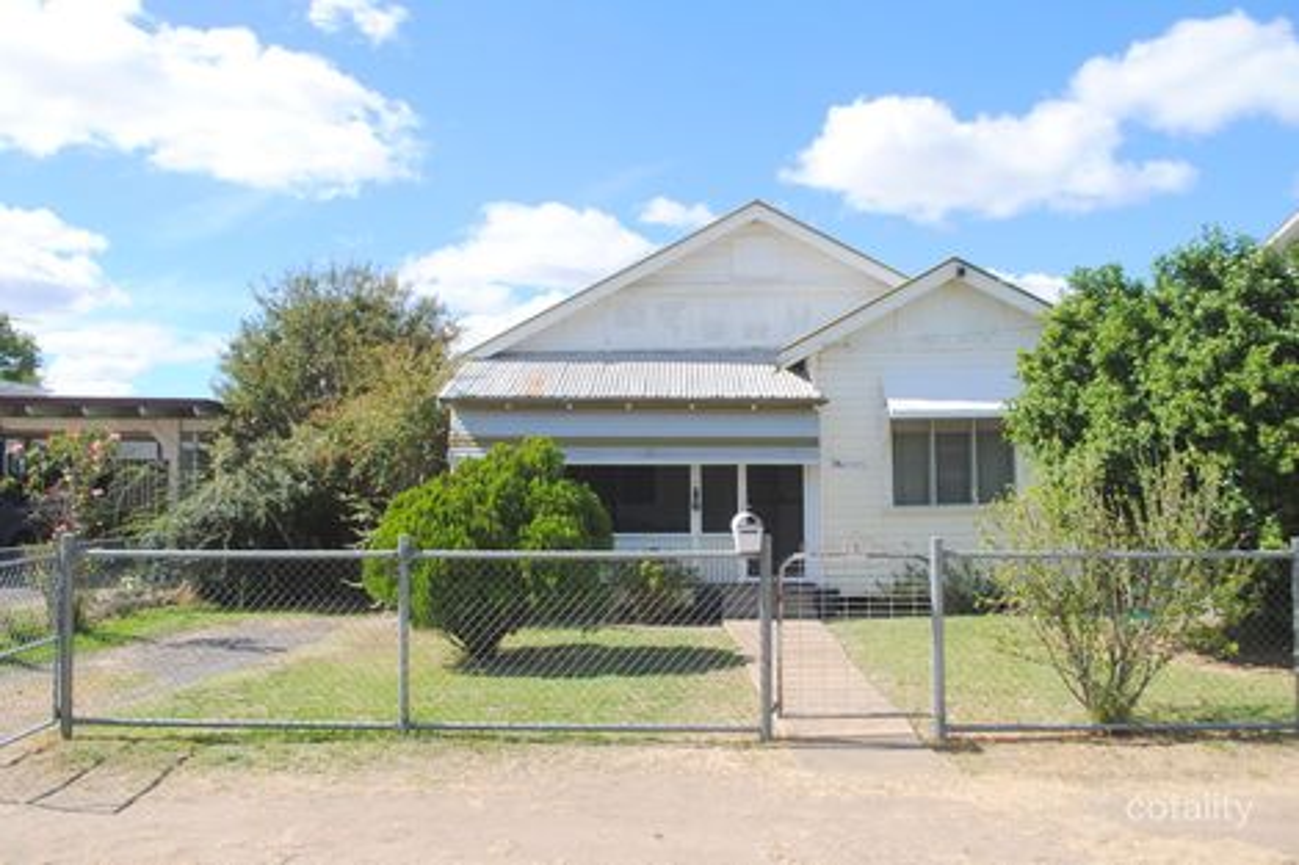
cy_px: 432
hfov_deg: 61.9
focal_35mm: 30
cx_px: 650
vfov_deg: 43.6
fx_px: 1082
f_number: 8
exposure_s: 1/250
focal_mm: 20
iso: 100
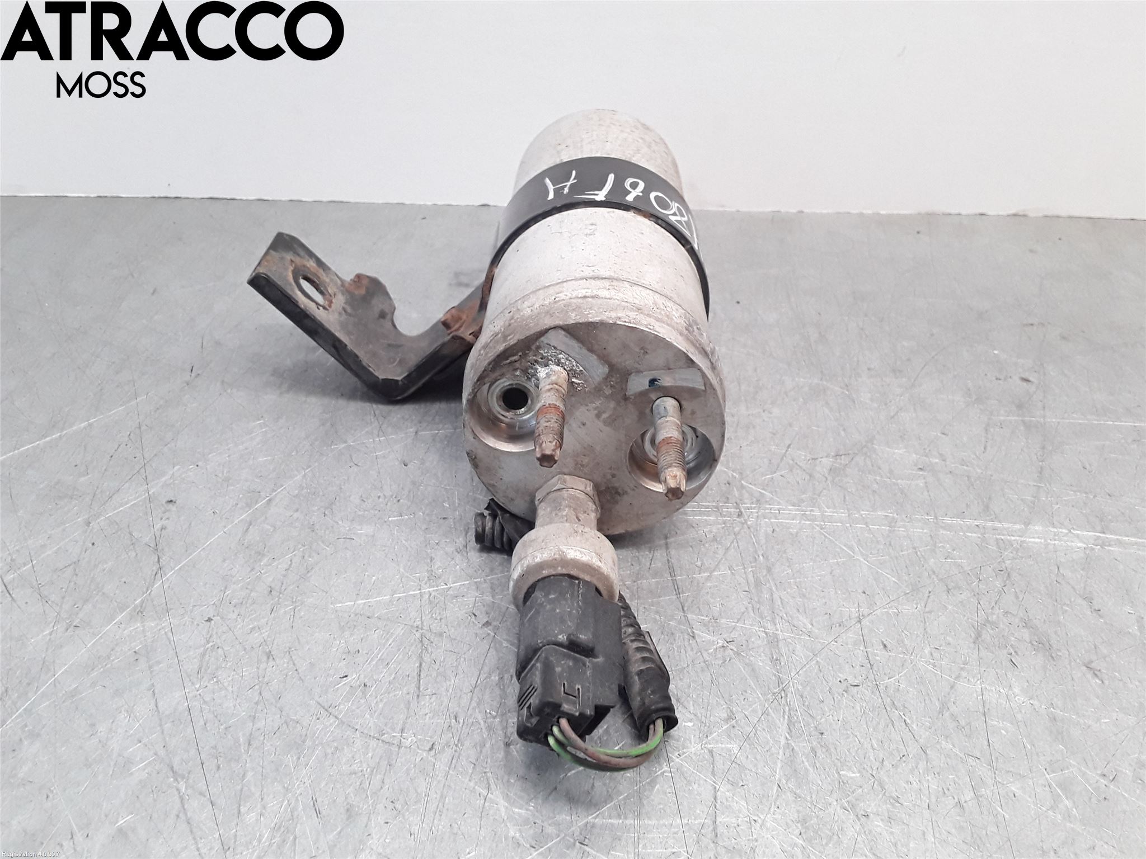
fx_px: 927
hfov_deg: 63.4
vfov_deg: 49.7
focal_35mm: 28
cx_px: 573
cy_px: 430
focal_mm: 2.91
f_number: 1.9
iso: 100
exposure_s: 1/100
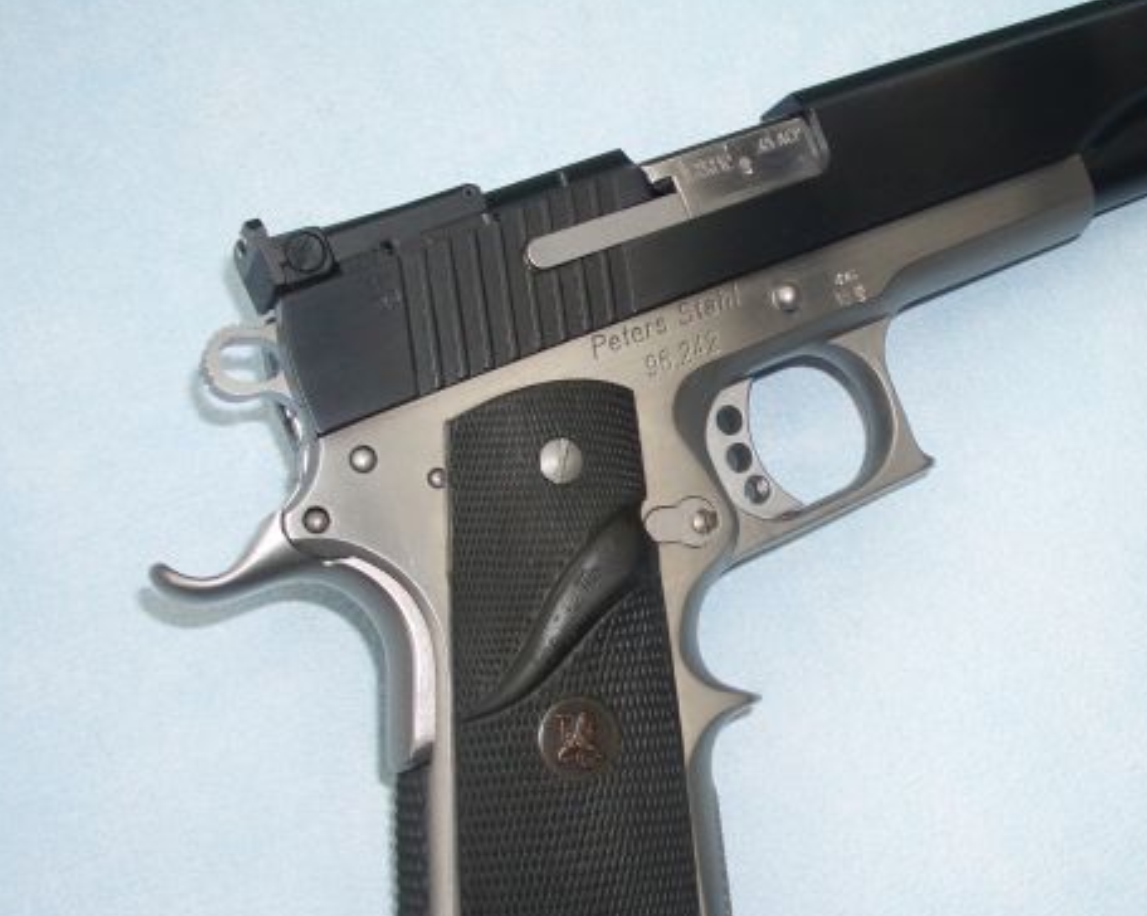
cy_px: 531
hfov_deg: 38.6
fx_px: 1628
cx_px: 702
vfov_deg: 31.4
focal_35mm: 48
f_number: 4.3
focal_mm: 5.8
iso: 80
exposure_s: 1/50
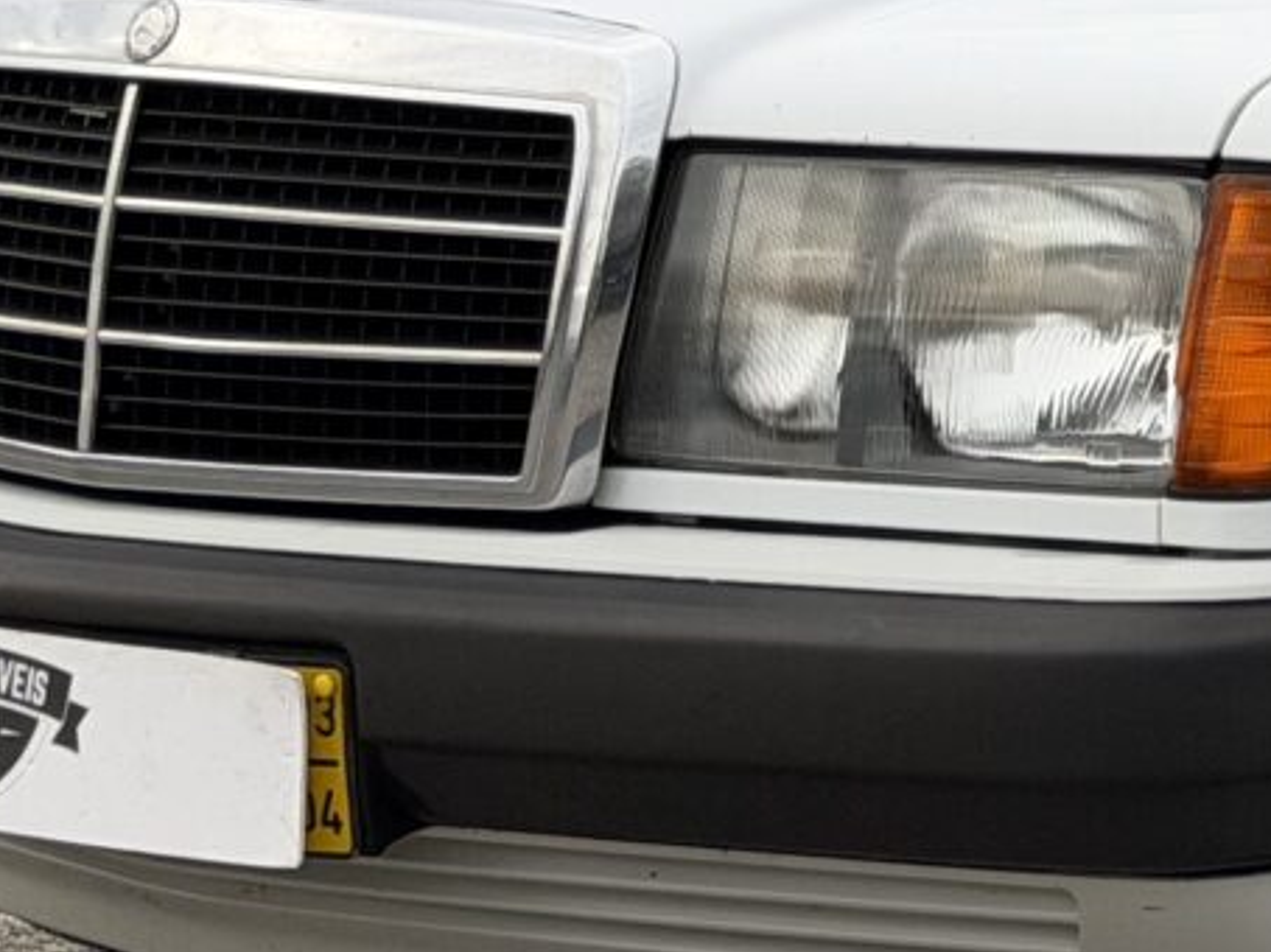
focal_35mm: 203
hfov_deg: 9.4
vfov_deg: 7.3
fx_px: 7450
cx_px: 2027
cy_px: -120
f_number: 1.78
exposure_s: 1/631
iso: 80
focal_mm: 6.76
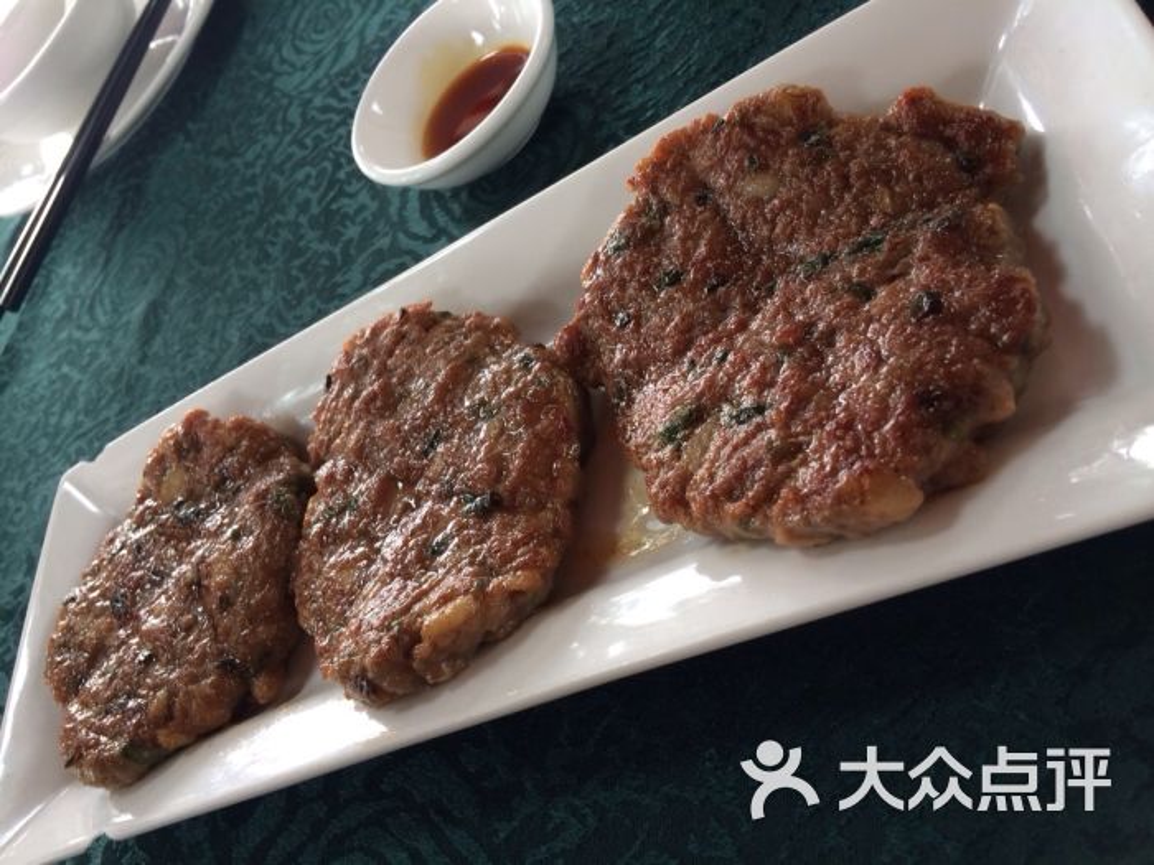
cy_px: 432
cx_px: 577
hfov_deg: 60.0
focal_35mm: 30
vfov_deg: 46.8
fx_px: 1000
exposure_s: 1/30
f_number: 2.2
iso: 40
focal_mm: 4.12
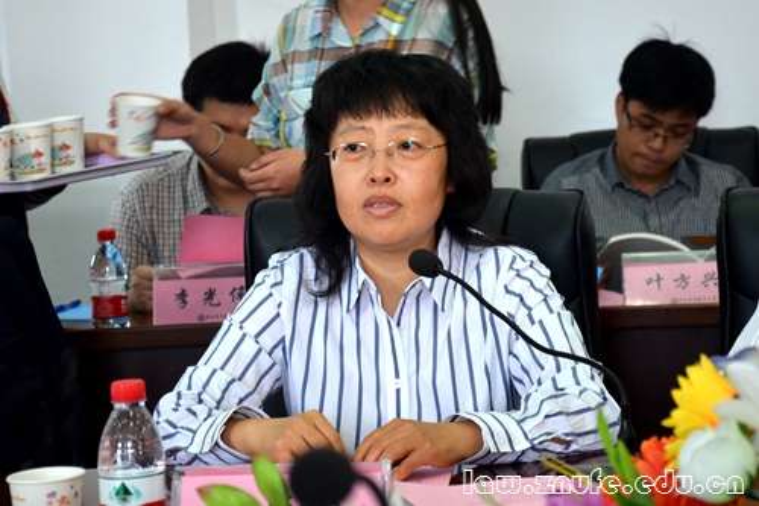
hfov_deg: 19.5
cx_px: 380
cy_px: 253
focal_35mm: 105
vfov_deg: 13.0
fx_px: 2213
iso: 800
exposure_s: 1/50
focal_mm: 70
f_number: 5.3
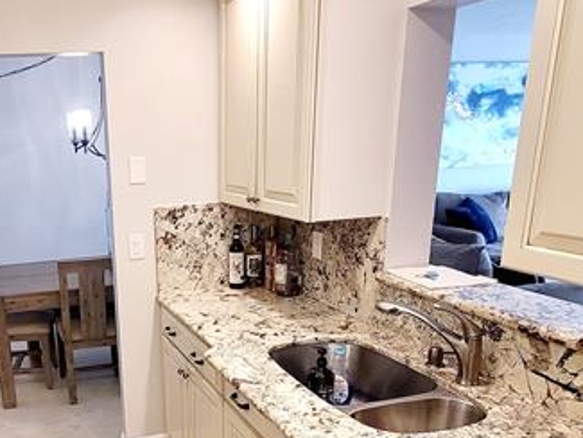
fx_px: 539
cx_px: 145
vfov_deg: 42.7
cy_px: 334
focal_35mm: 32
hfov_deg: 54.2
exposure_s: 1/60.2
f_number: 2.2
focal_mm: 2.2
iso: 160
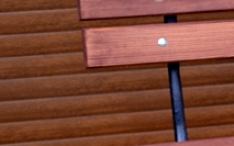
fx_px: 1361
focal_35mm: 213
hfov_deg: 9.1
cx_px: 517
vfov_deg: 6.1
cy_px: 148
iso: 200
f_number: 4.5
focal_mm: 29
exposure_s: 1/160
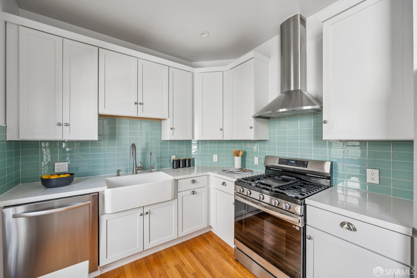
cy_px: 139
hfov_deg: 104.3
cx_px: 208
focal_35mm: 14
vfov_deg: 81.2
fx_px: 162
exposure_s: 1/20
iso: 100
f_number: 6.3
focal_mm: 14
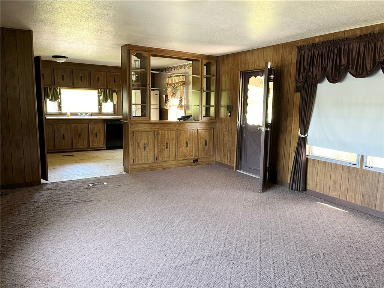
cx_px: 192
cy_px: 144
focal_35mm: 26
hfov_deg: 67.3
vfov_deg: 53.1
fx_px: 288
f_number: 1.6
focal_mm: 5.1
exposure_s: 1/60
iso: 250
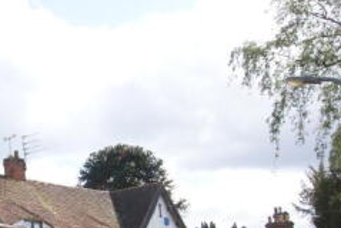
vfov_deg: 16.3
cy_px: 240
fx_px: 778
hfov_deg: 22.1
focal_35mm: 82
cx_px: -108
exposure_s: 1/50
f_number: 10
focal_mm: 20
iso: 100
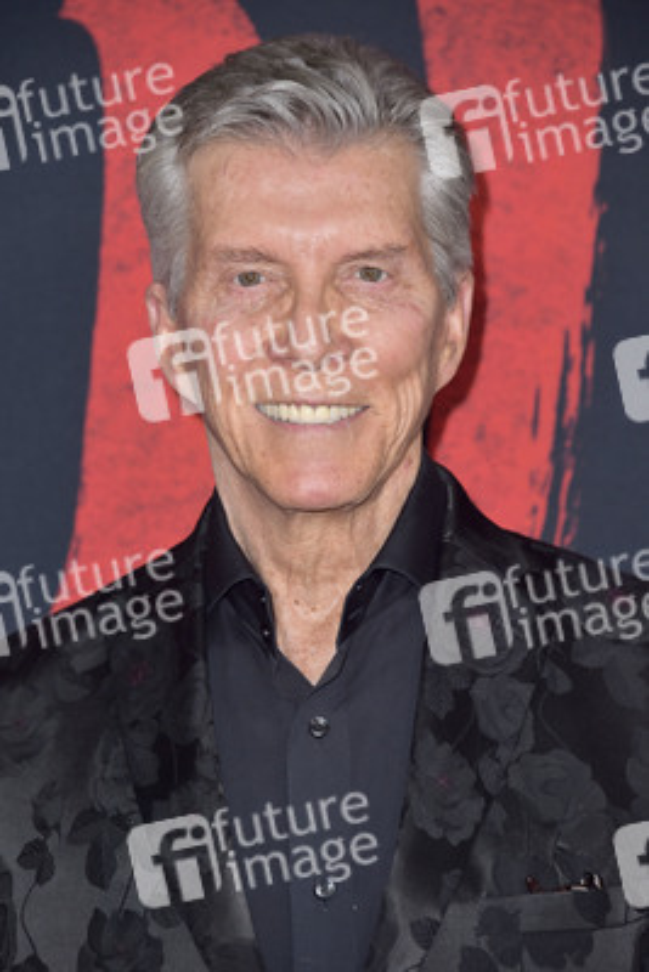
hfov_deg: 5.5
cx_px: 324
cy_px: 486
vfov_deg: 8.2
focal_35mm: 250
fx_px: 6754
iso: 400
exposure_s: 1/250
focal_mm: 250
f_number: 7.1
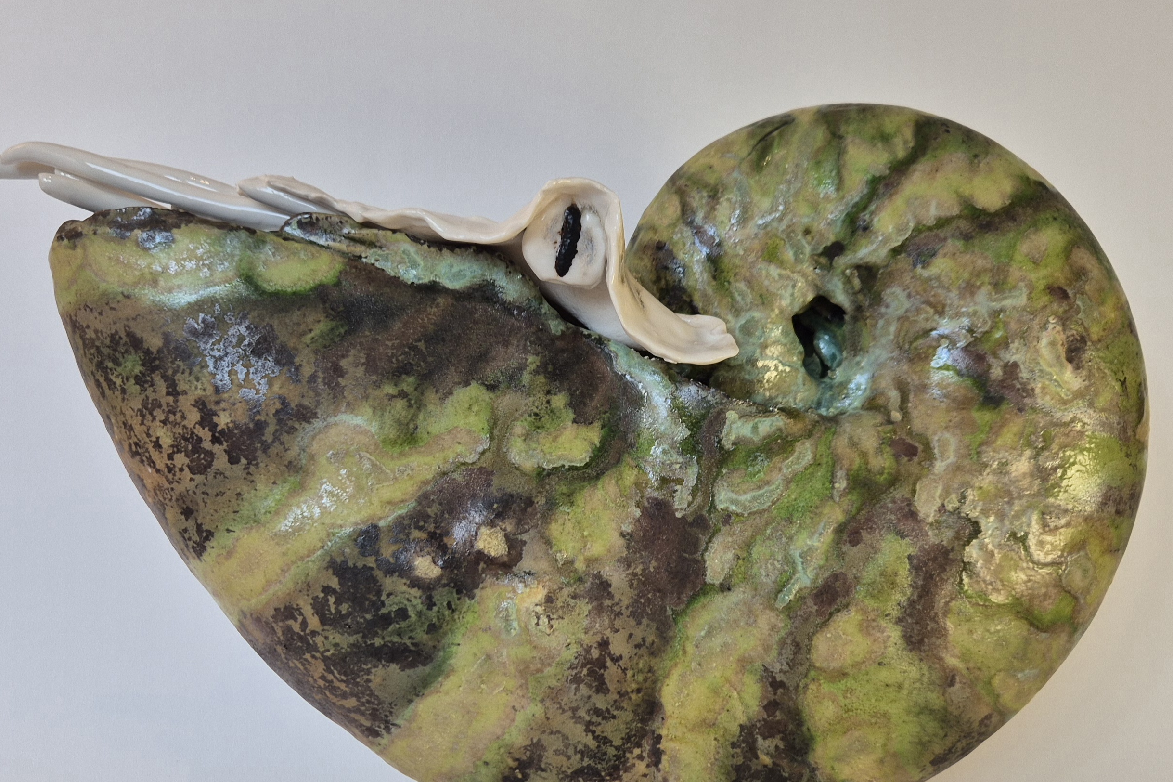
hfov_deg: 57.2
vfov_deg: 39.6
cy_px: 510
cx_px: 621
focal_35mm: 33
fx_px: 1075
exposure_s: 1/100
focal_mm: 5.4
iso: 100
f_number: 1.8
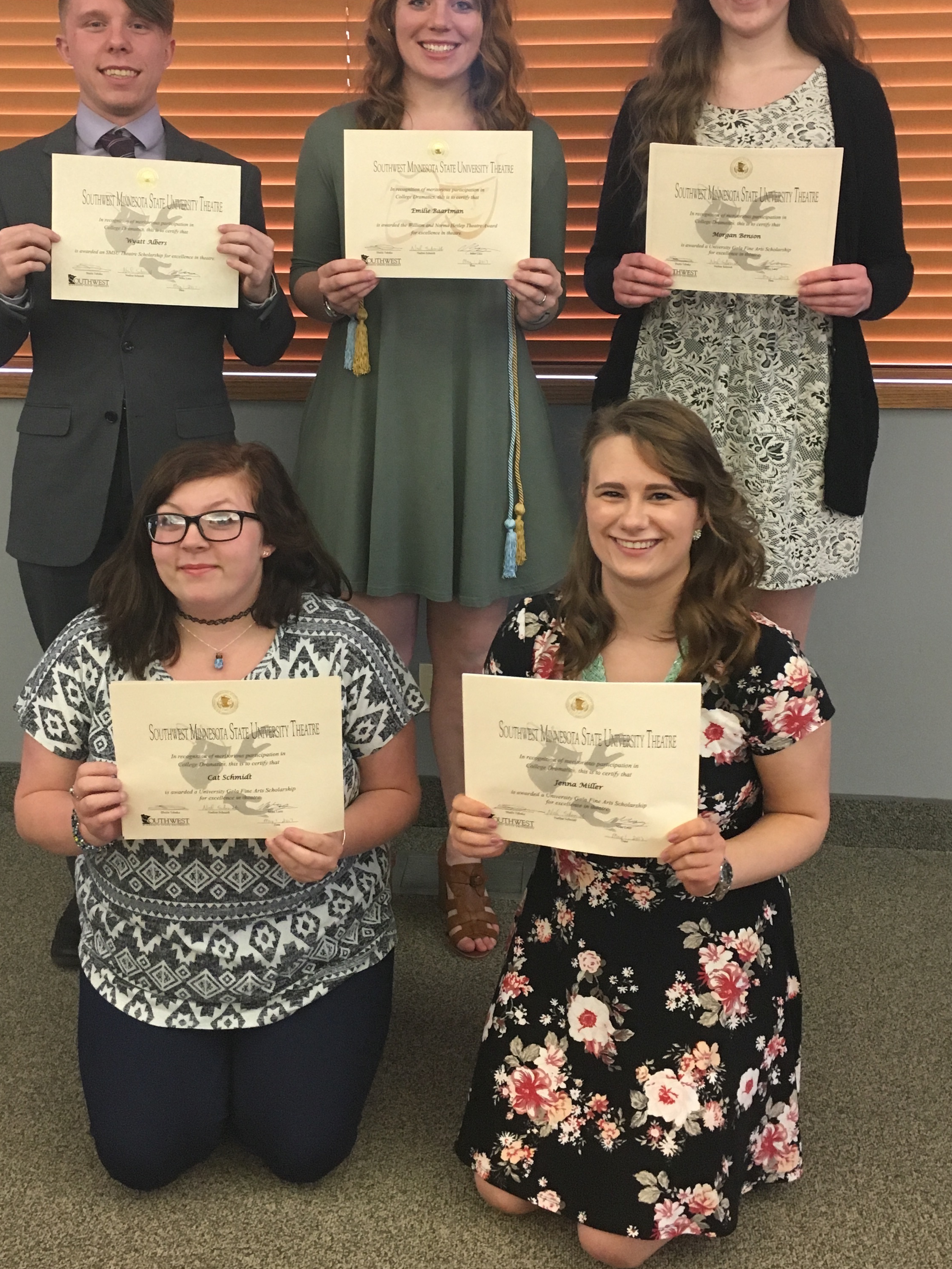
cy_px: 506
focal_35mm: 39
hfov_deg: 36.8
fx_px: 1430
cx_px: 445
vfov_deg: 47.6
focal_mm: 4.15
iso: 160
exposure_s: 1/30
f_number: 2.2
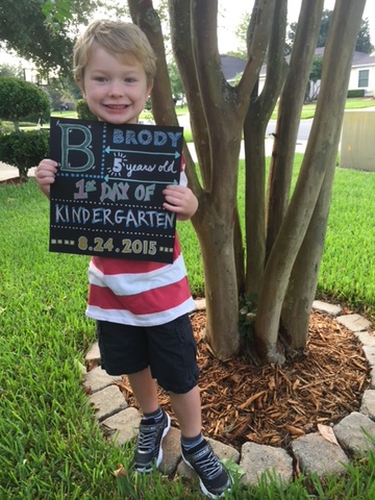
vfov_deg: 61.7
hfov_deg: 48.2
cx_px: 188
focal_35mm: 29
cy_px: 250
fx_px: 419
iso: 40
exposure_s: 1/120
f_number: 2.2
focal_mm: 4.15
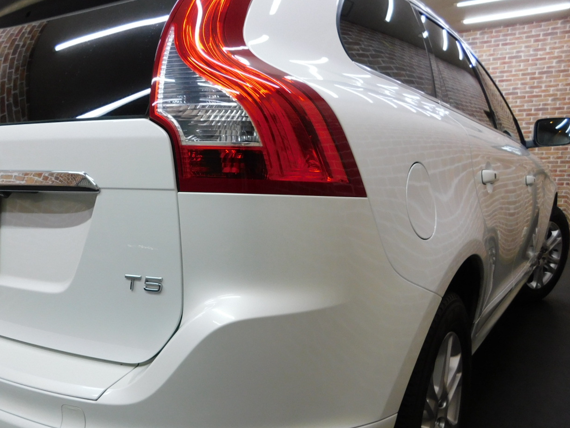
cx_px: 244
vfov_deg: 46.3
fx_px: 494
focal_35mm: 30
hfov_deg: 59.7
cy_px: 274
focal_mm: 4
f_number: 3
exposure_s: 1/30
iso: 180
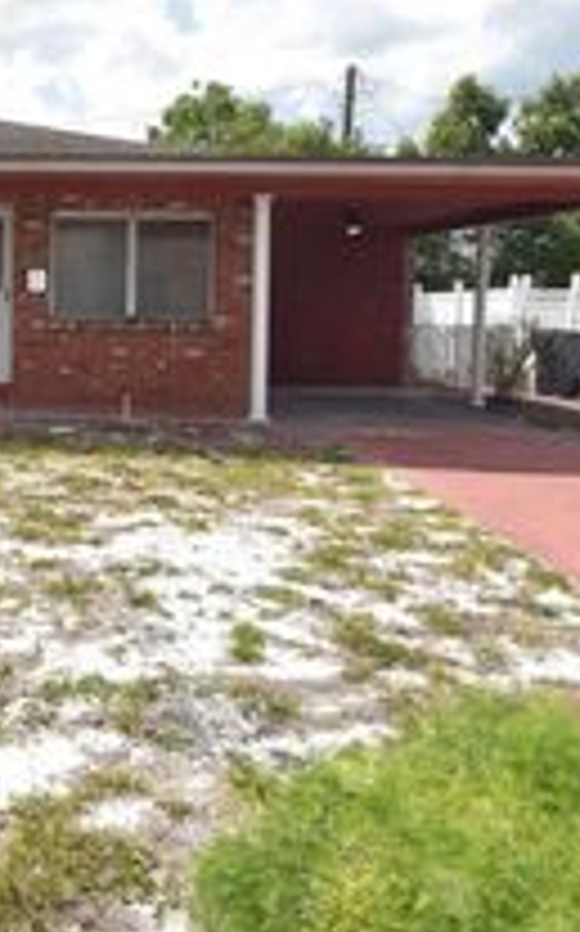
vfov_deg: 52.0
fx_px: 938
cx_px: -13
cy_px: 331
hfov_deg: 31.5
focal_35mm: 37
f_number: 10
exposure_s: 1/200
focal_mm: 10
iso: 100
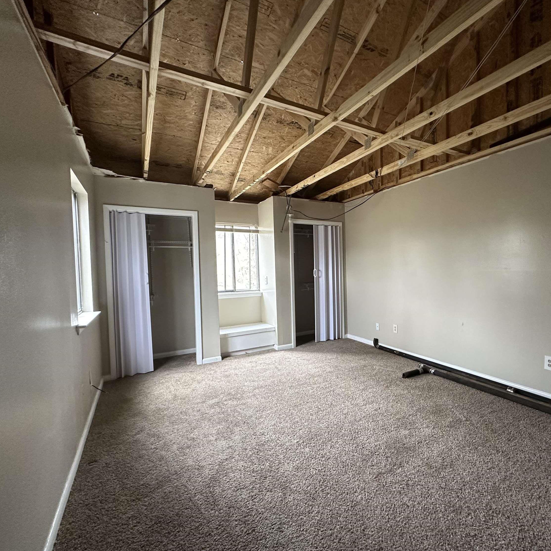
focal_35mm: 17
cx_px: 340
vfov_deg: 84.0
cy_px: 278
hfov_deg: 82.6
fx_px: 306
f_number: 2.2
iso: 320
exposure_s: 1/77
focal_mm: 2.22
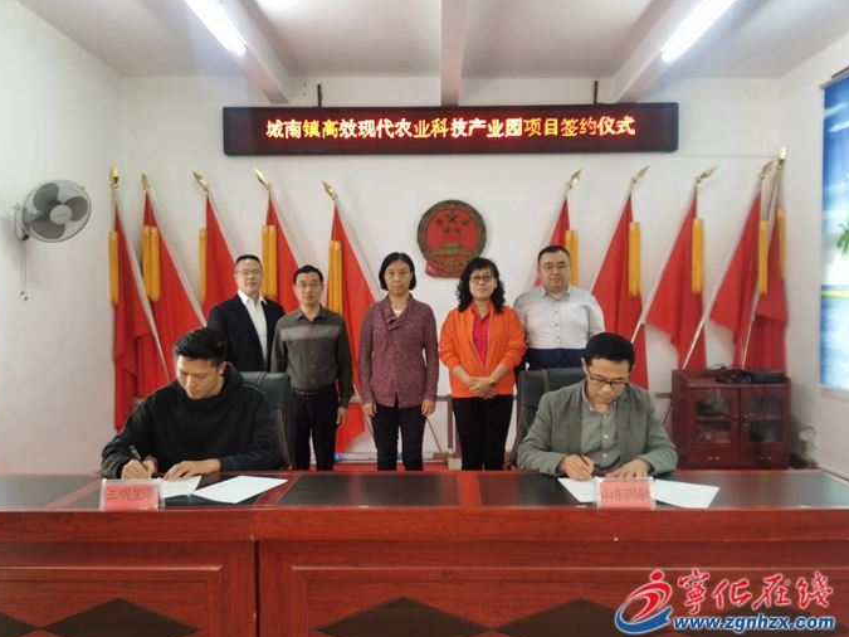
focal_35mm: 28
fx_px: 687
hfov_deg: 63.5
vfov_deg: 49.7
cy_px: 329
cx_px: 426
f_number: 1.6
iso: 200
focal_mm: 5.56
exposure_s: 1/50
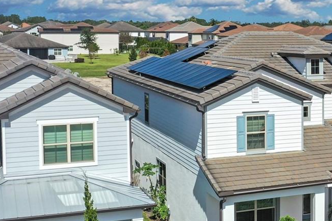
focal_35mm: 69
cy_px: 156
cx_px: 363
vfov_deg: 19.6
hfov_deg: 26.9
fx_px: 636
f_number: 7.1
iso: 100
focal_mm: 10.26
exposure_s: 1/500
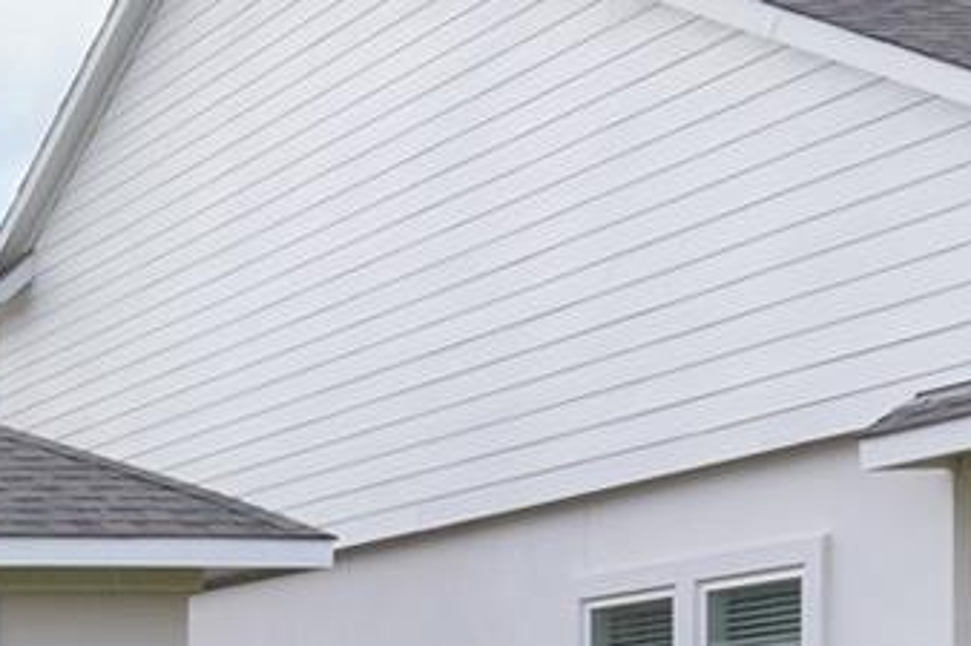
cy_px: 1133
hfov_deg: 15.3
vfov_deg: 12.3
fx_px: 2777
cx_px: -1049
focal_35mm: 103
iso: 100
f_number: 9
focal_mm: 17
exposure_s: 1/125
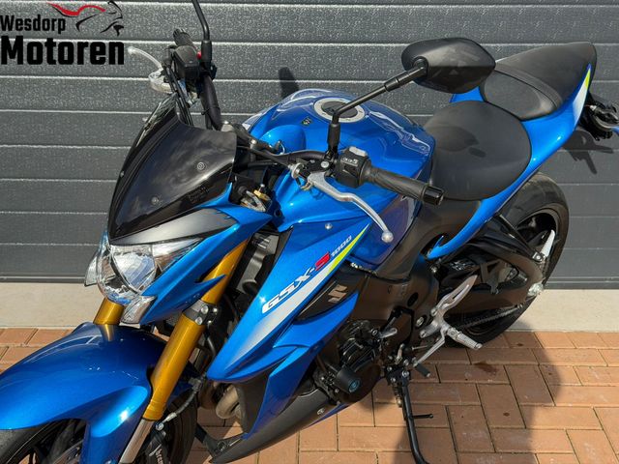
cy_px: 232
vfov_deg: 30.3
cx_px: 310
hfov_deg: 39.7
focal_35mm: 48
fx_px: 858
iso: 100
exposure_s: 1/3226
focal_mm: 6.76
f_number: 1.78
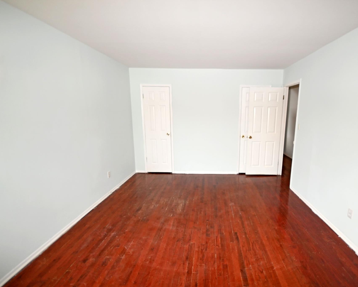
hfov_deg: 88.9
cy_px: 143
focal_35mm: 17
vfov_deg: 77.0
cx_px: 209
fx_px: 180
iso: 320
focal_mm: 10
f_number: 4
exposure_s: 1/60
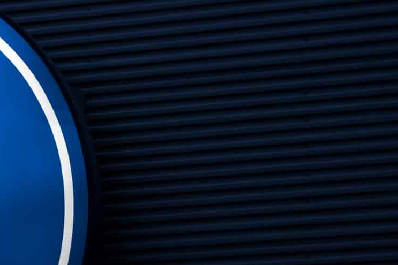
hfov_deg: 6.1
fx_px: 3714
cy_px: 224
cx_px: -66
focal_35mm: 336
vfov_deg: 4.1
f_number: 3.5
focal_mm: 130
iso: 1250
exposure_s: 1/640
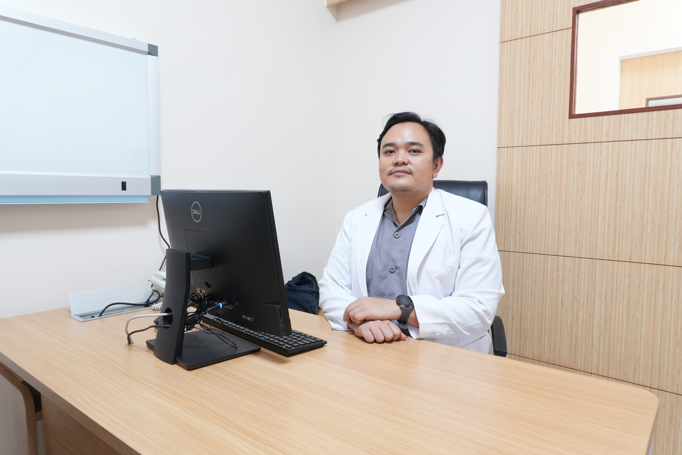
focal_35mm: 24
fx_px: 455
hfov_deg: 73.7
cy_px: 228
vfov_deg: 53.1
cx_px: 341
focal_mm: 16
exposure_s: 1/15
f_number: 5
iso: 640
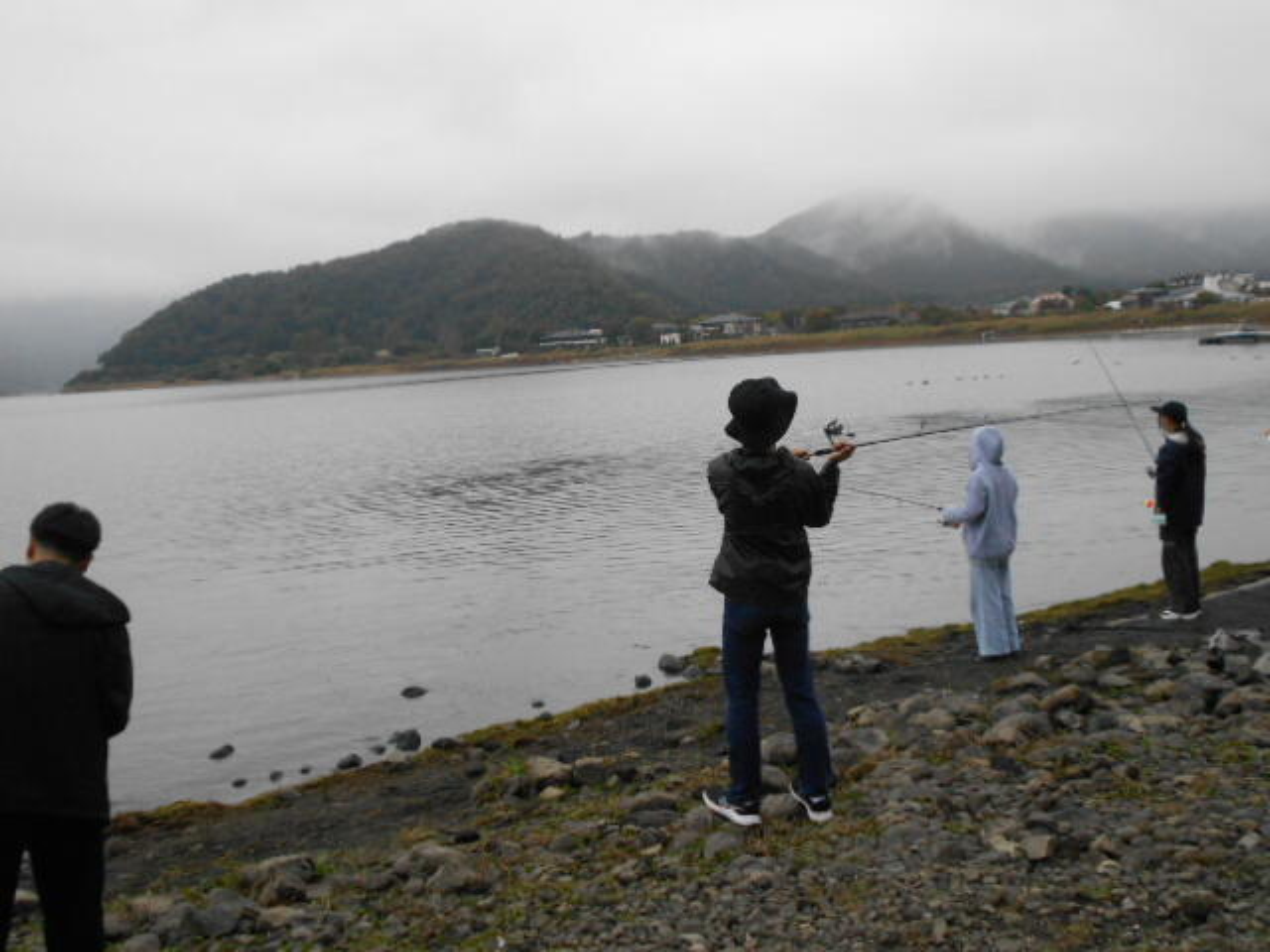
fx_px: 1431
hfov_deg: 47.9
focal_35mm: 39
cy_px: 476
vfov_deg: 36.8
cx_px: 635
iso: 320
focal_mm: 6.7
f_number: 3.9
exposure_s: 1/250
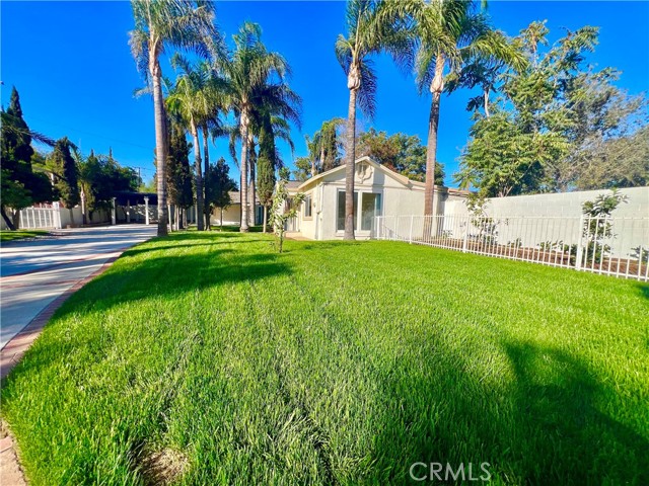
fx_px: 244
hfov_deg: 106.2
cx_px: 324
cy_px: 243
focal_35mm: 13
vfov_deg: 89.9
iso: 32
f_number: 1.8
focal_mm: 1.57
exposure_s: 1/1845
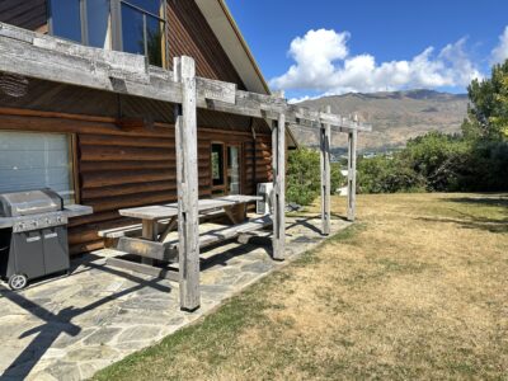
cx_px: 254
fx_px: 352
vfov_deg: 56.8
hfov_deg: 71.6
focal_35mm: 24
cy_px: 190
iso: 80
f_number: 1.78
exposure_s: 1/829
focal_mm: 6.86
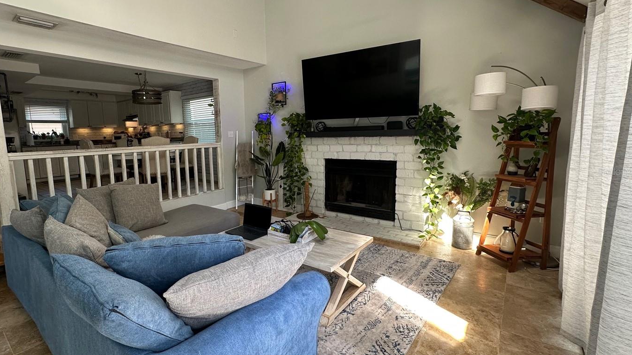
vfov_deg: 61.0
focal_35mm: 18
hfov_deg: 92.0
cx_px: 270
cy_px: 171
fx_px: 302
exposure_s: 1/99
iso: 125
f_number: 2.2
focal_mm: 2.22
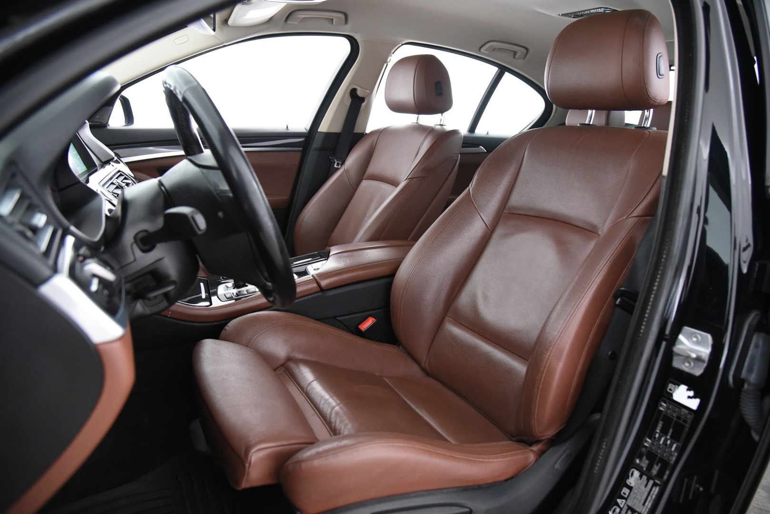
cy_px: 257
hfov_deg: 73.7
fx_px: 513
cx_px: 385
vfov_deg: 53.2
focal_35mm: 24
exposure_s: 1/20
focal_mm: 24
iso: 4000
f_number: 4
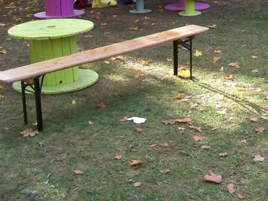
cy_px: -10
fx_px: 550
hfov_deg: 26.3
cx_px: 252
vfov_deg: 20.0
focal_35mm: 71
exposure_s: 1/500
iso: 320
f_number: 2.8
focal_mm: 5.85
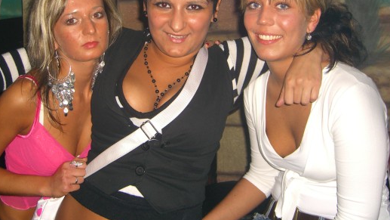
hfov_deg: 42.9
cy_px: 56
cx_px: 181
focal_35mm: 48
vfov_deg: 24.7
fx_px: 496
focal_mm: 7.9
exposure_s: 1/60
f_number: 2.8
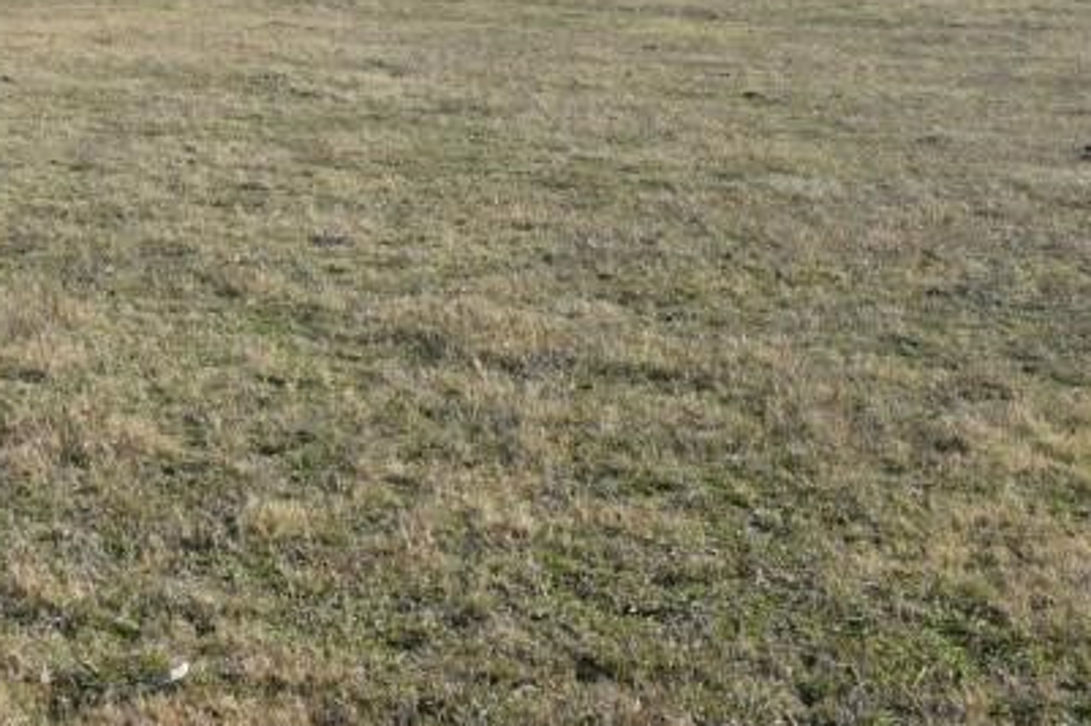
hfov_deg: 27.6
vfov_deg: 19.0
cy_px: -42
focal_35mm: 69
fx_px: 2090
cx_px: 8
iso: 200
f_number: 9
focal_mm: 18
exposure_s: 1/320
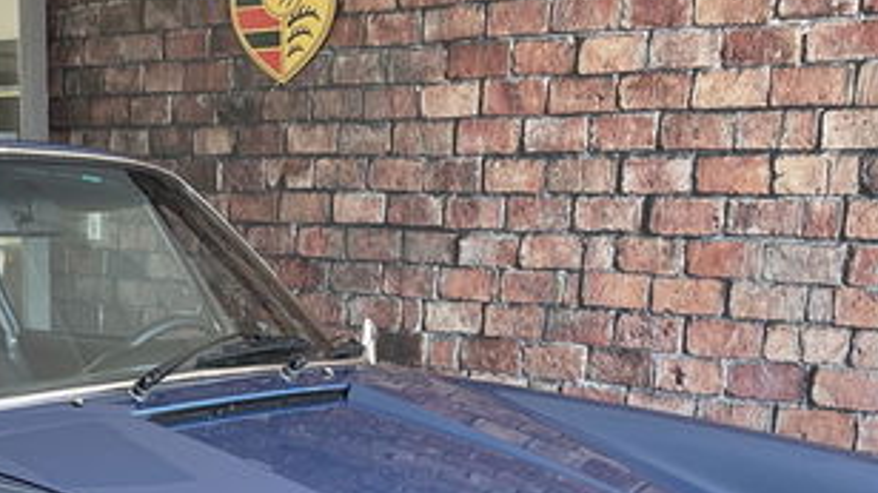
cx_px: 197
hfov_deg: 30.4
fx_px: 1583
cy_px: 547
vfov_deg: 17.1
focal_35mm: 68
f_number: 1.6
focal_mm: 5.1
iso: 80
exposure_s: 1/121
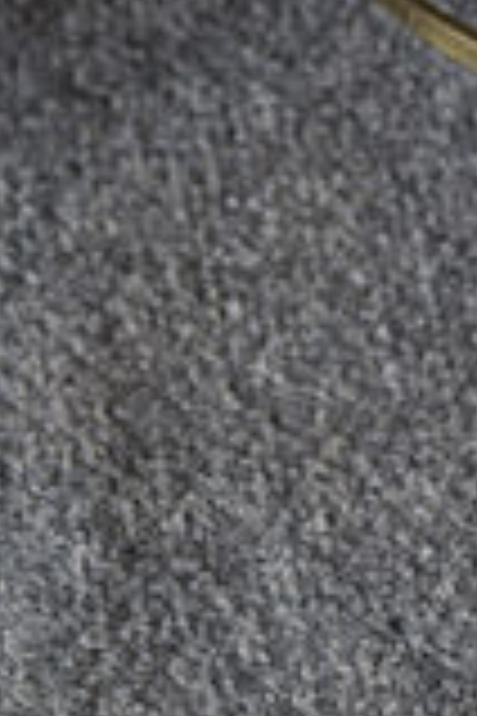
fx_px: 3915
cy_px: -576
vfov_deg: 9.9
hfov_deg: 7.0
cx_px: 151
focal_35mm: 197
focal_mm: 49
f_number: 2.8
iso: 100
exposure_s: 1/80
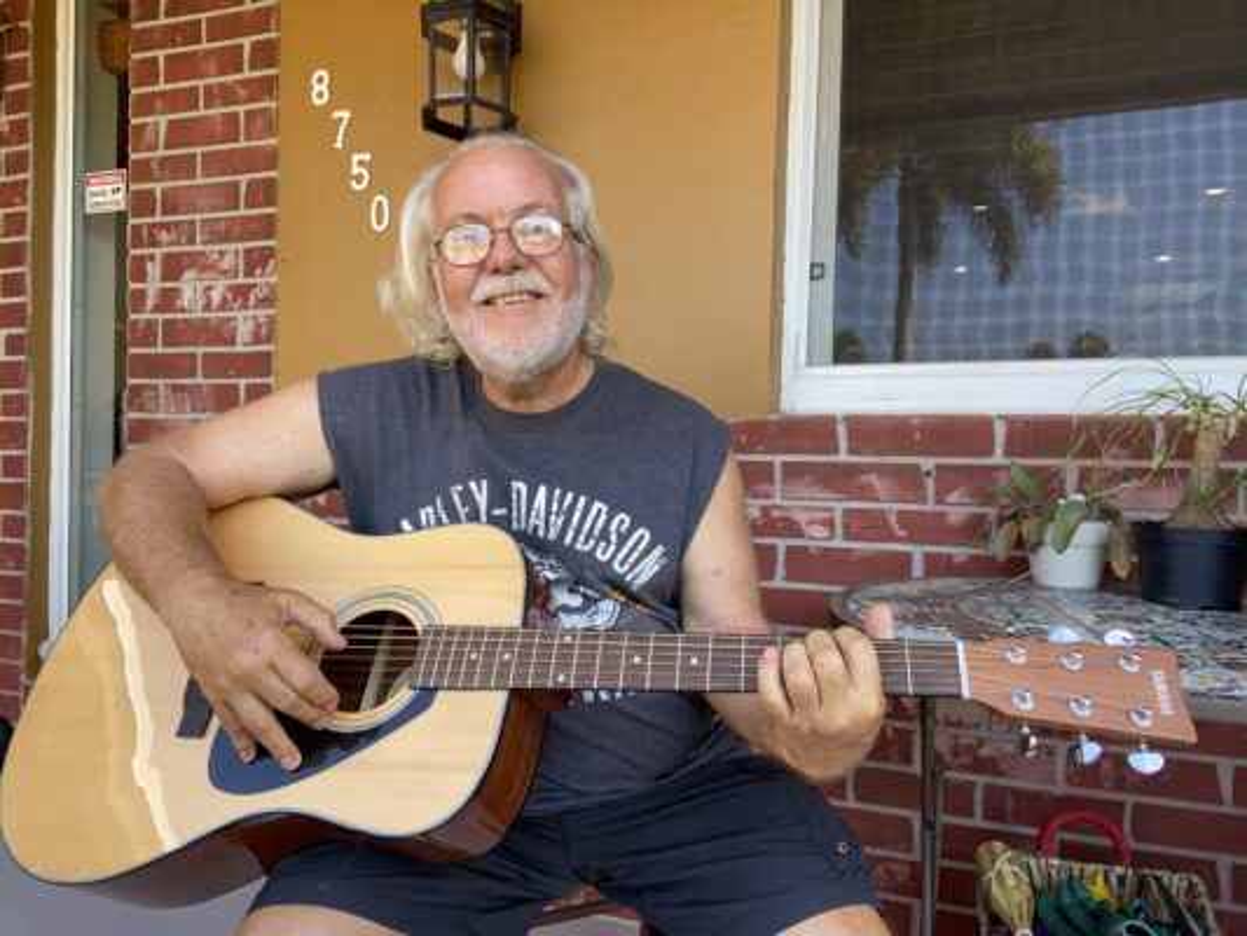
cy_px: 468
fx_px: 829
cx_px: 624
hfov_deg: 73.9
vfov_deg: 58.9
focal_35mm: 23
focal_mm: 2.71
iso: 40
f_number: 2.2
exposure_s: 1/122
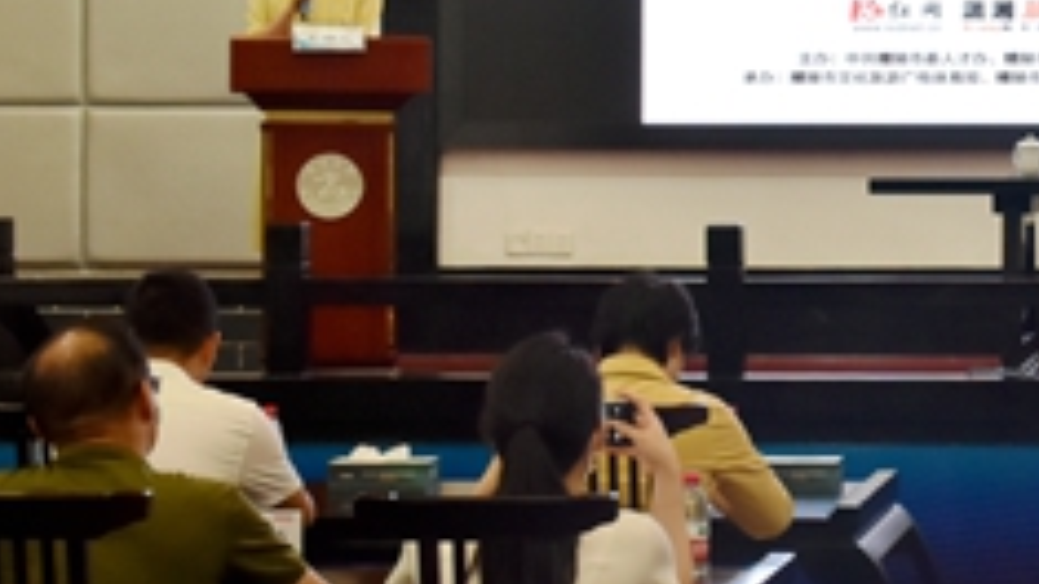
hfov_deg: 18.8
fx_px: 2984
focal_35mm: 108
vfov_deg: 11.1
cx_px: 1194
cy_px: 102
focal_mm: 27
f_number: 7.1
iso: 800
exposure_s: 1/60
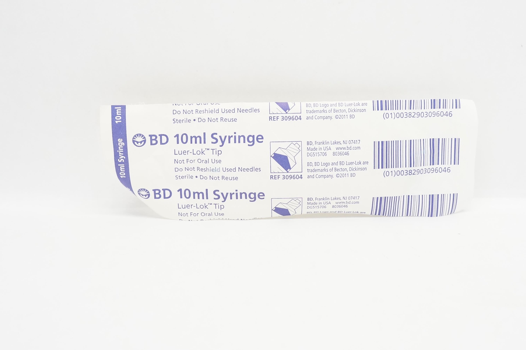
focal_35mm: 44
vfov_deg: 30.4
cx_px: 296
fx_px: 643
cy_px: 142
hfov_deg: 44.4
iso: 800
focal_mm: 18
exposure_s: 1/80
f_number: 5.6
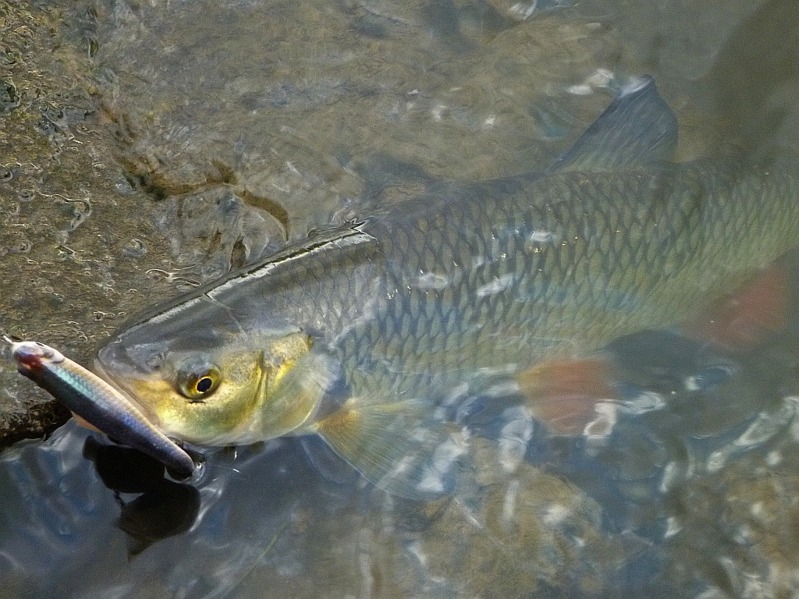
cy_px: 300
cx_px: 400
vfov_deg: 11.2
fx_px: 3047
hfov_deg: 14.9
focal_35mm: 132
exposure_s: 1/100
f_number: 5.9
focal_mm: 22.8
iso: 400
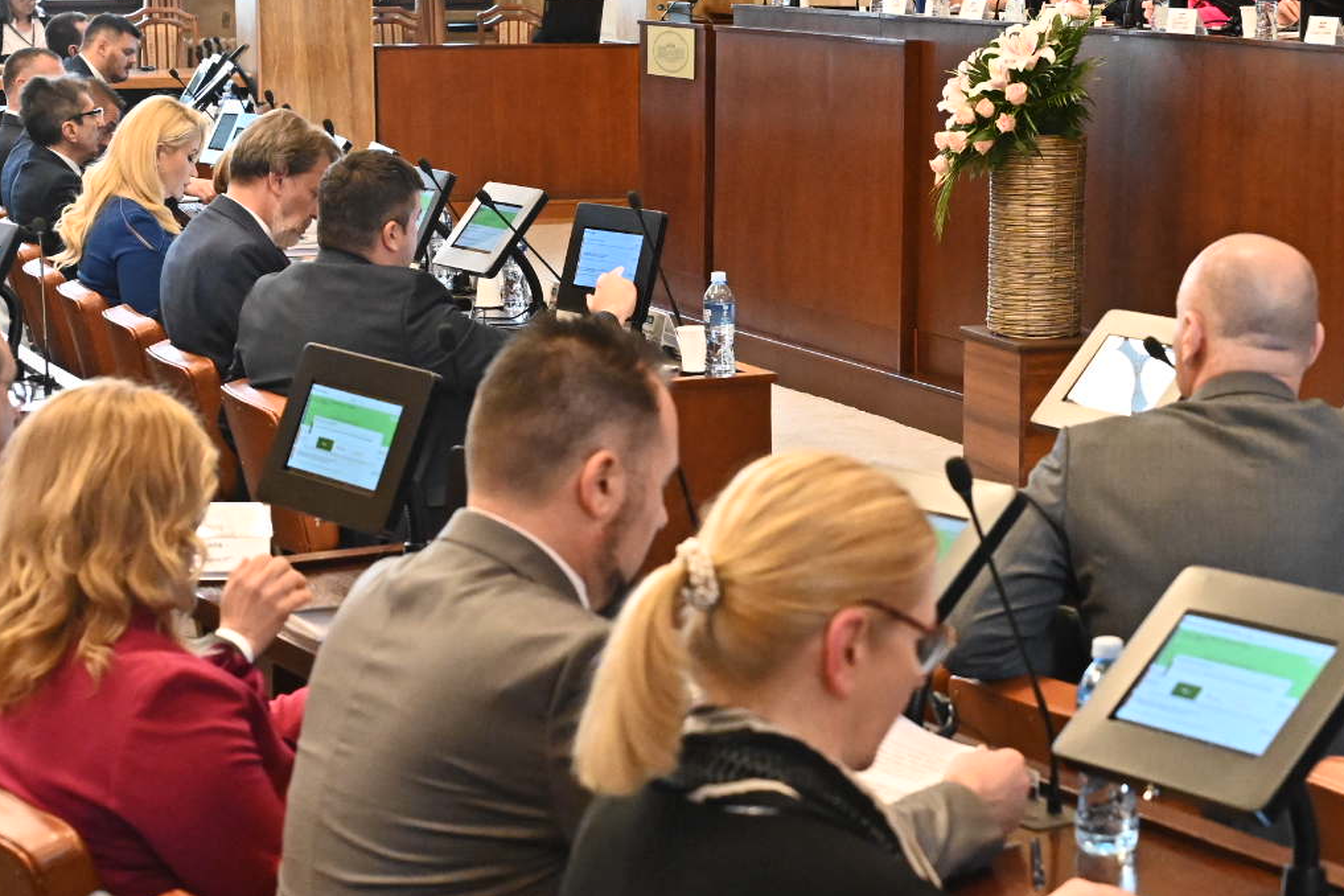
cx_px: 868
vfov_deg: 15.9
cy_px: 346
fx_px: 3210
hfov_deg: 23.6
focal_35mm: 86
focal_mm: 36
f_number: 4
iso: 4000
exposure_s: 1/125
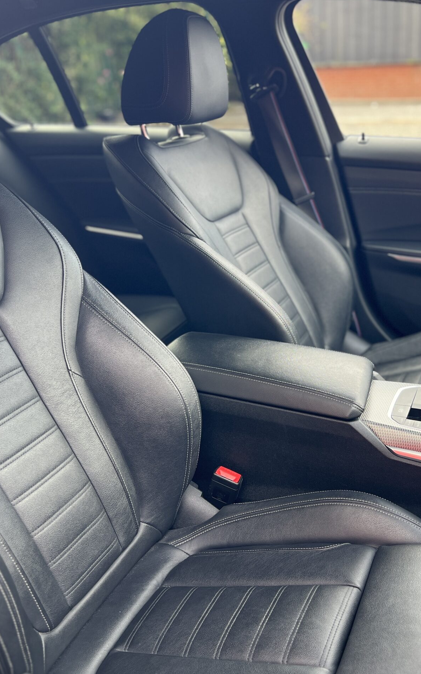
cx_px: 275
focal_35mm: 37
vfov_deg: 52.7
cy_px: 336
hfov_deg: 34.2
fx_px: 679
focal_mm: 5.7
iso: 64
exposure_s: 1/135
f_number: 1.5
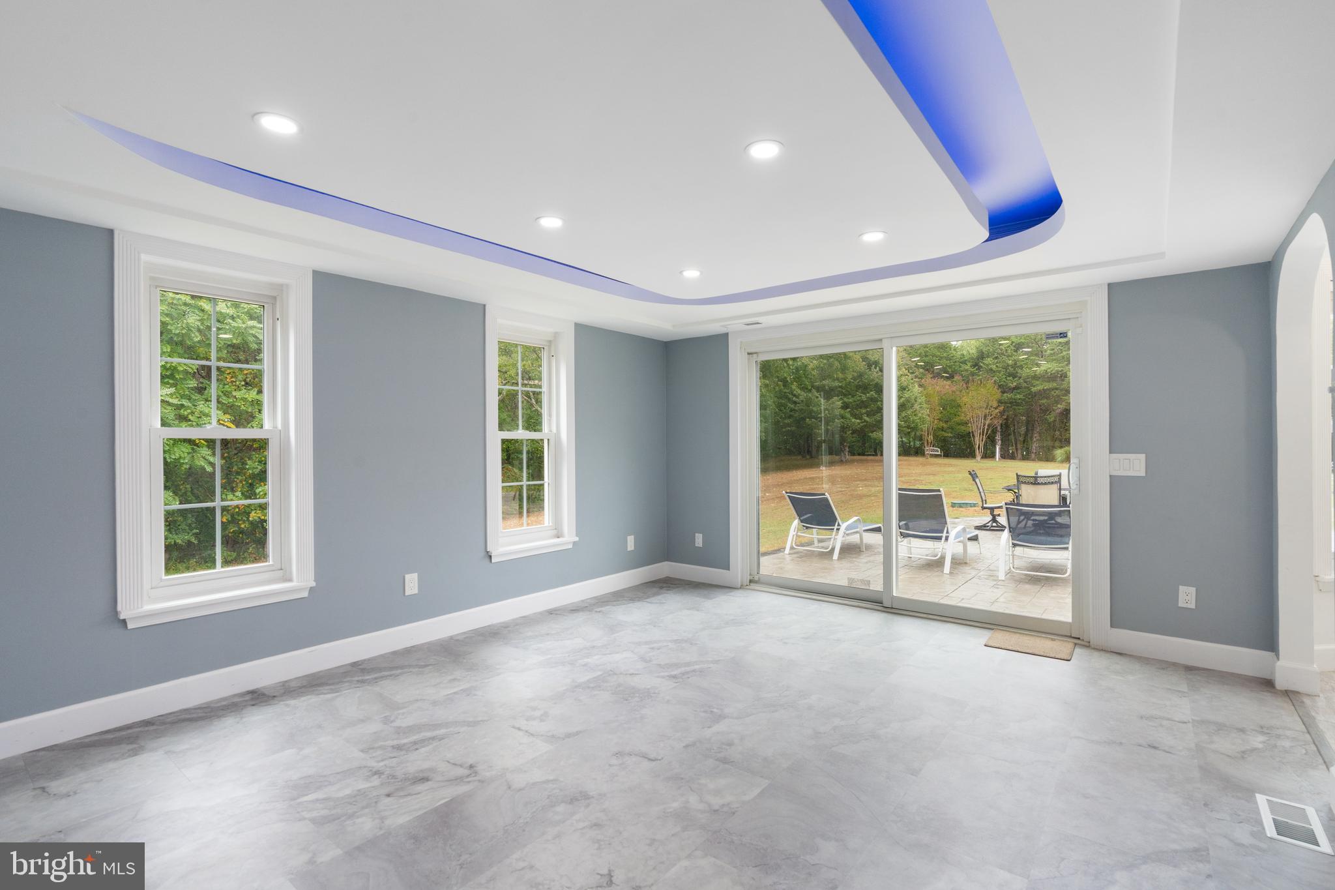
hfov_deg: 96.7
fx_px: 593
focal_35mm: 16
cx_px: 668
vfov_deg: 73.7
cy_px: 445
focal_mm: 16
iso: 400
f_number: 9
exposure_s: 1/50
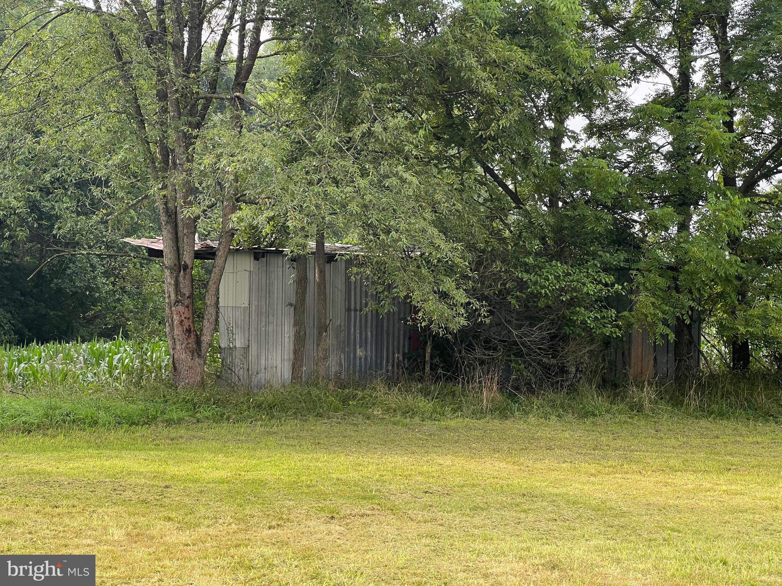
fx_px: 1739
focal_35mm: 77
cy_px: 293
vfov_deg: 19.1
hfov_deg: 25.3
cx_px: 391
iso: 32
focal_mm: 9
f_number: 2.8
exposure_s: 1/114
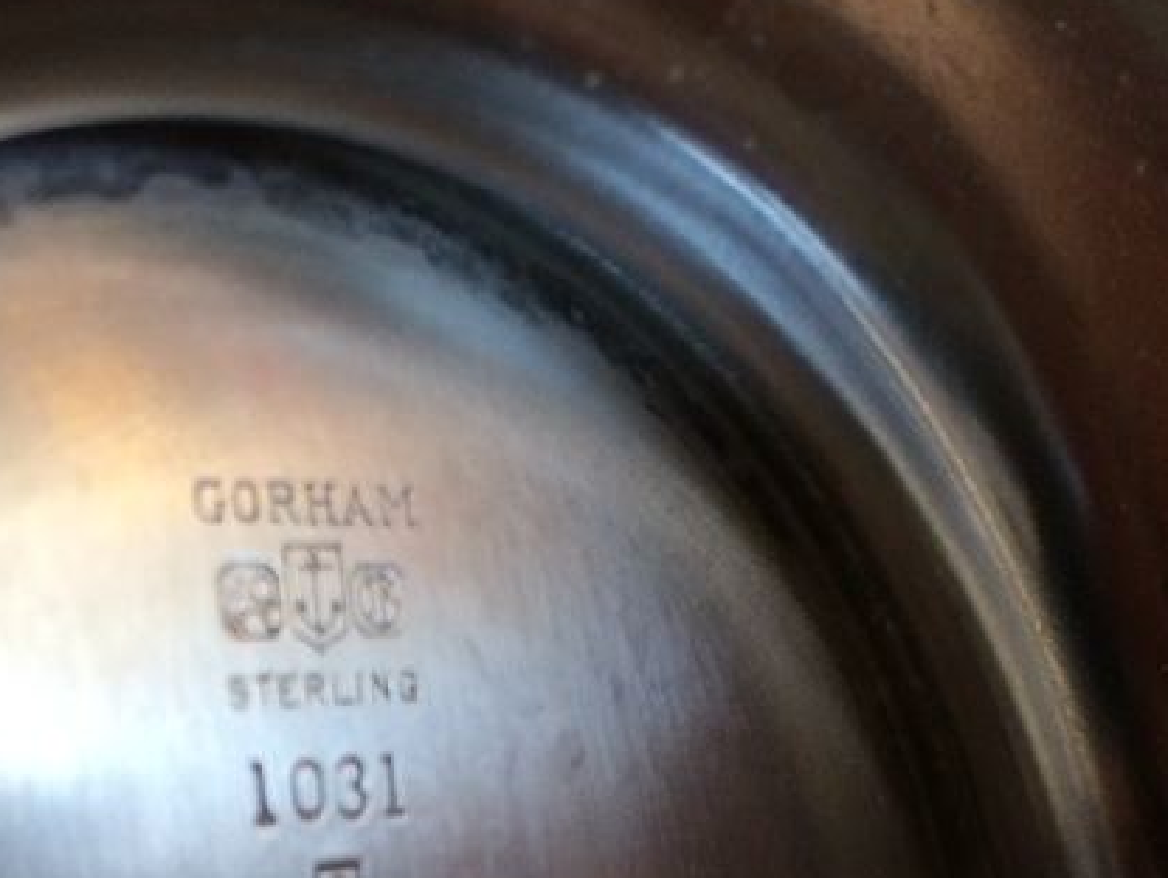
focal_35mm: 65
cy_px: 823
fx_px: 2195
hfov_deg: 29.6
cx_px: 397
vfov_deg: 22.0
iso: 160
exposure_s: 1/30
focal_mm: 4.12
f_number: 2.2
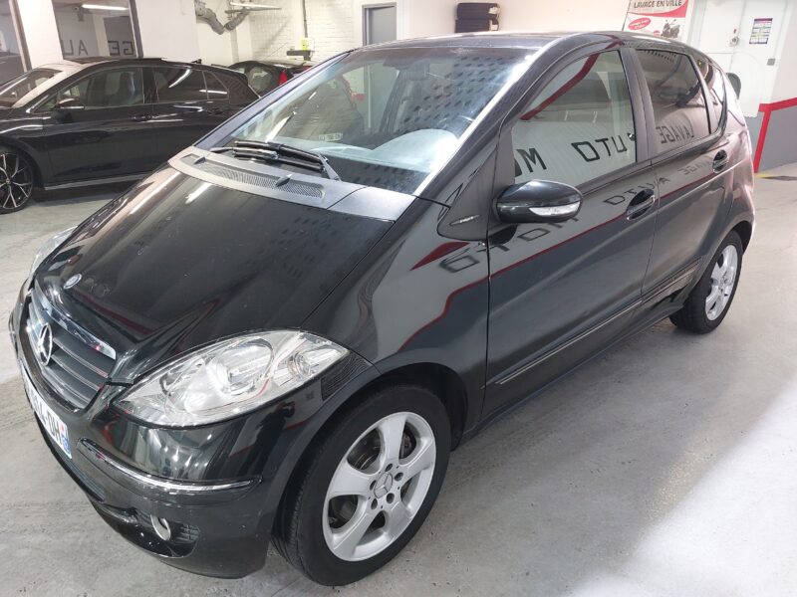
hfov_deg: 69.4
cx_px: 398
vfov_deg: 54.9
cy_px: 298
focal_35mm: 25
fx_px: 576
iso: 250
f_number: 1.8
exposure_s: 1/50
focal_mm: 5.23
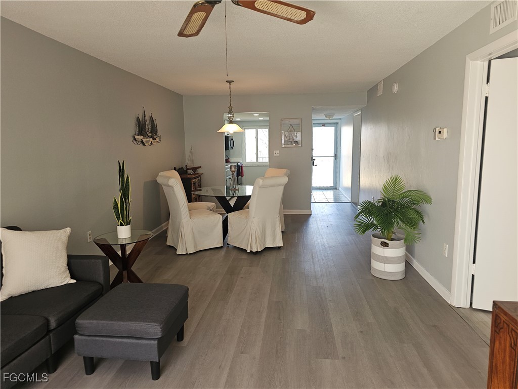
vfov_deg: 58.9
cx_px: 259
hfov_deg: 73.9
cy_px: 194
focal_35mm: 23
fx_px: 344
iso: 40
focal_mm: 6.3
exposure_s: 1/60
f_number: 1.7
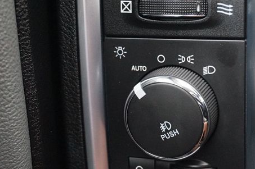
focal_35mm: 83
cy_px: 119
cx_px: 166
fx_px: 585
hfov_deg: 24.5
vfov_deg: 16.4
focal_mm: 39
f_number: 5.6
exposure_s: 1/60
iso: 3200
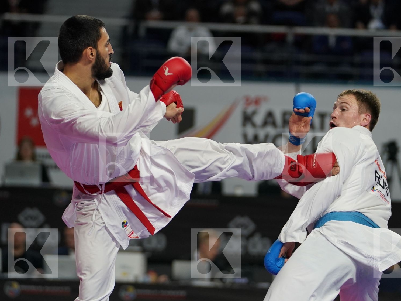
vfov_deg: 5.1
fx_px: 3394
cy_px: 157
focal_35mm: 293
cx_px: 216
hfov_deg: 6.8
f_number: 2.8
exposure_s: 1/1000
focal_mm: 168
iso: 1250
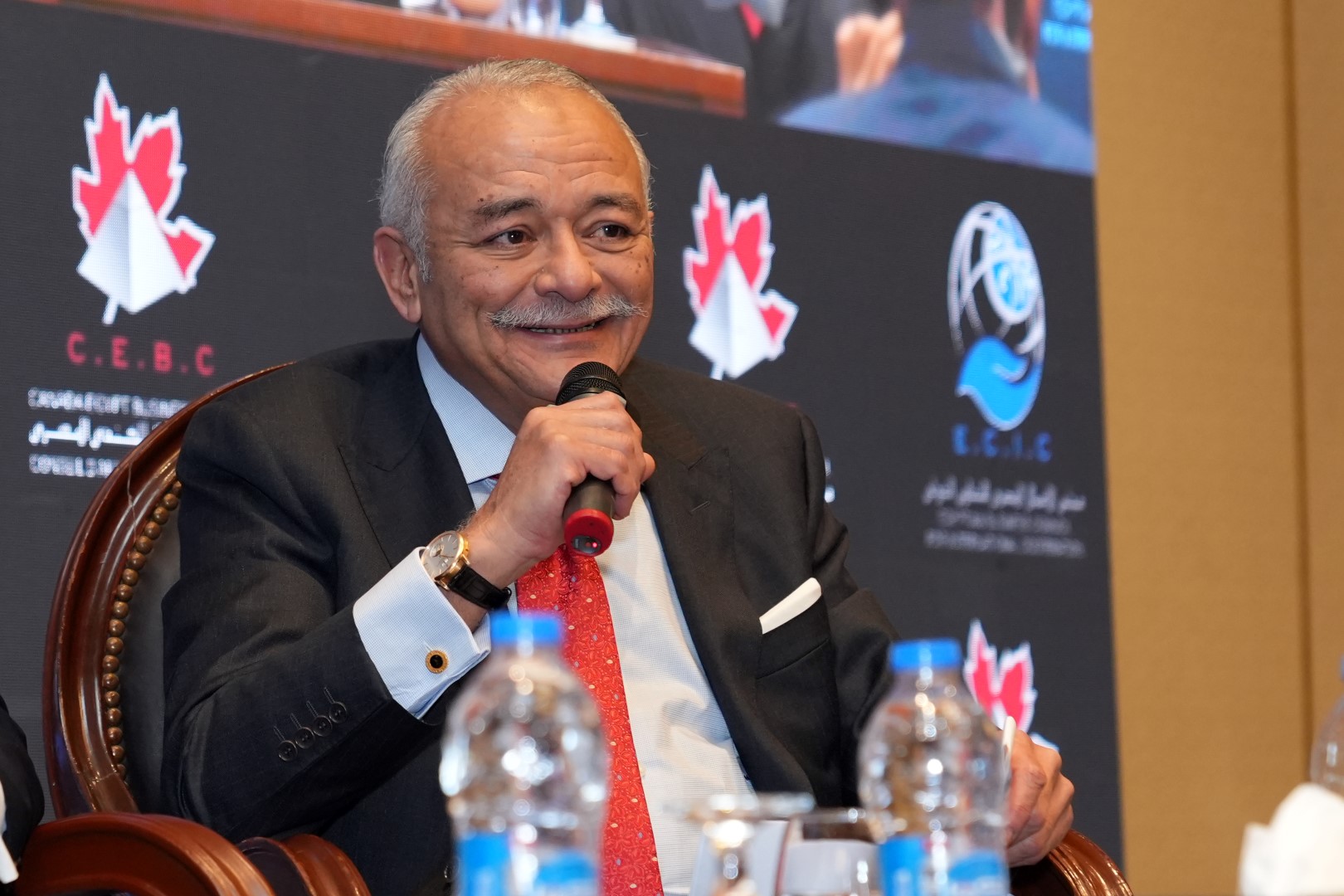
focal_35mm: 70
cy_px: 448
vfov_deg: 19.5
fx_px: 2613
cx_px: 672
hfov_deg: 28.8
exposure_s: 1/125
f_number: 3.5
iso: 2000
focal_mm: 70
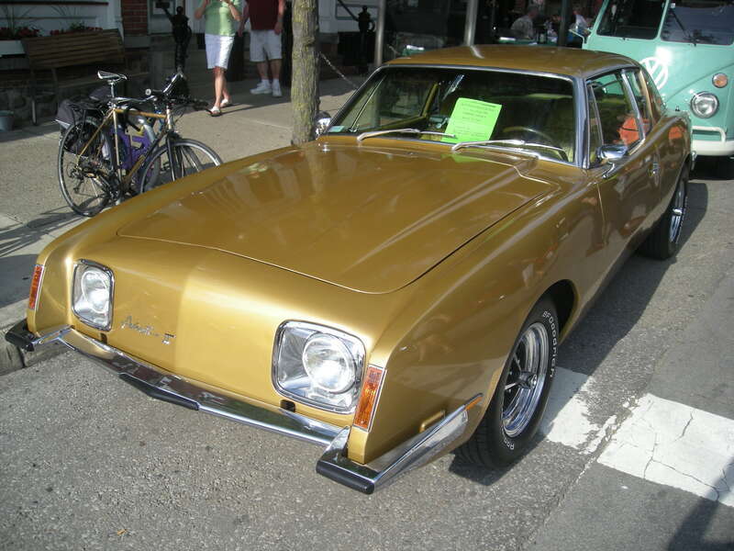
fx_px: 742
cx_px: 367
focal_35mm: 35
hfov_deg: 52.6
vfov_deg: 40.7
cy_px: 276
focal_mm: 5.7
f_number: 5.7
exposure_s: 1/152
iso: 50
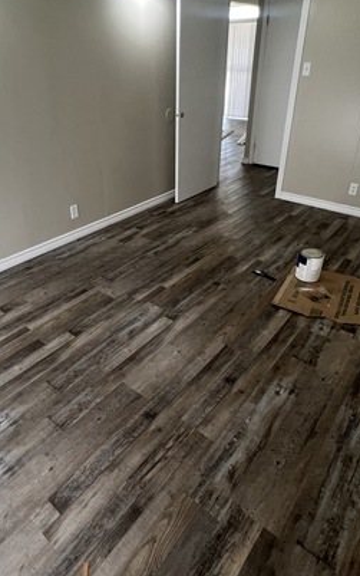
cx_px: 159
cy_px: 256
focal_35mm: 22
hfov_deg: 55.0
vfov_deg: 79.3
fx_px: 345
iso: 250
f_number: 1.8
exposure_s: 1/70
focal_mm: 1.57
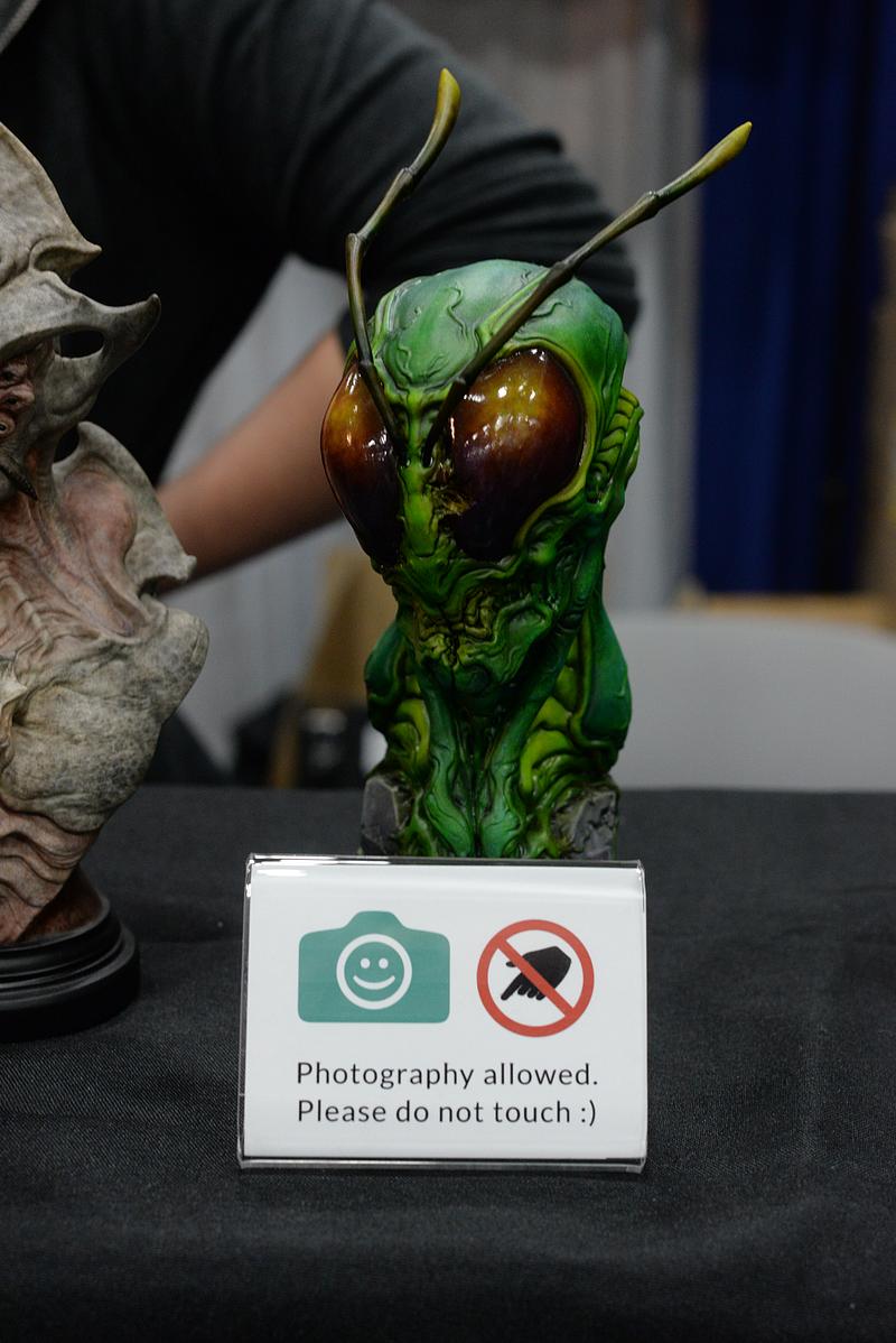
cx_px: 448
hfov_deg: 27.0
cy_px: 672
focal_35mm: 50
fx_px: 1864
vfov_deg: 39.6
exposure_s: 1/100
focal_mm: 50
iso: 3200
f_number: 6.3
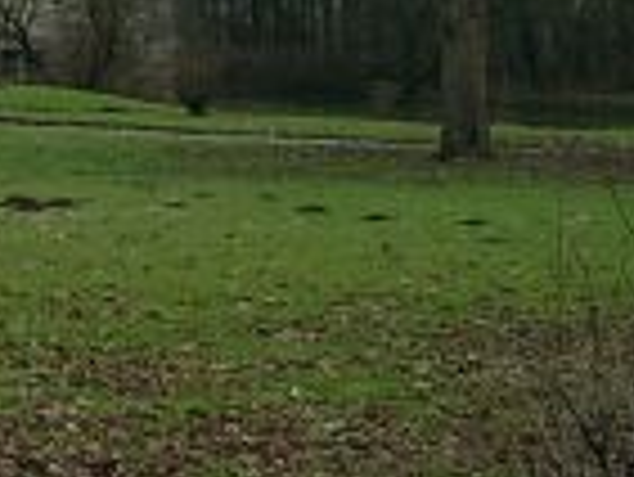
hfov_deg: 9.3
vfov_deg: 7.5
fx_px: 3538
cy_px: -324
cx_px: -827
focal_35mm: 193
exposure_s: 1/165
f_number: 4
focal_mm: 7.13
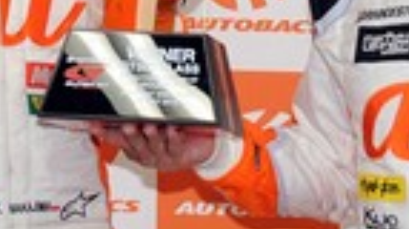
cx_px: -192
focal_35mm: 201
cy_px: 34
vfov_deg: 6.0
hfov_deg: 10.4
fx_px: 2177
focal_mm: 38
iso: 400
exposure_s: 1/60
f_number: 5.6
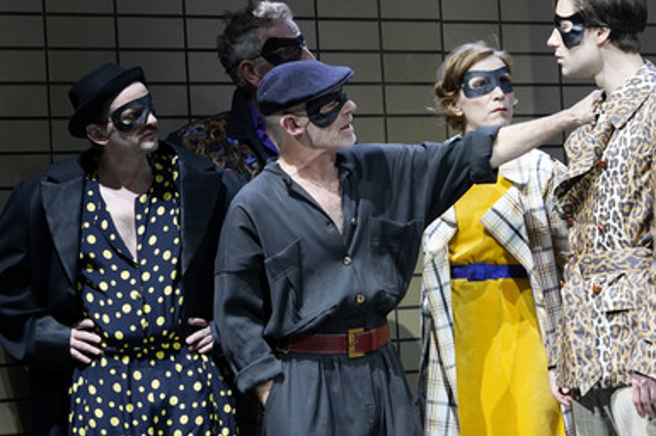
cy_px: 206
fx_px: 4260
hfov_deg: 8.8
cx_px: 354
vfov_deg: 5.9
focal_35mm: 234
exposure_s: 1/80
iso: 3200
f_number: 7.1
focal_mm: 200
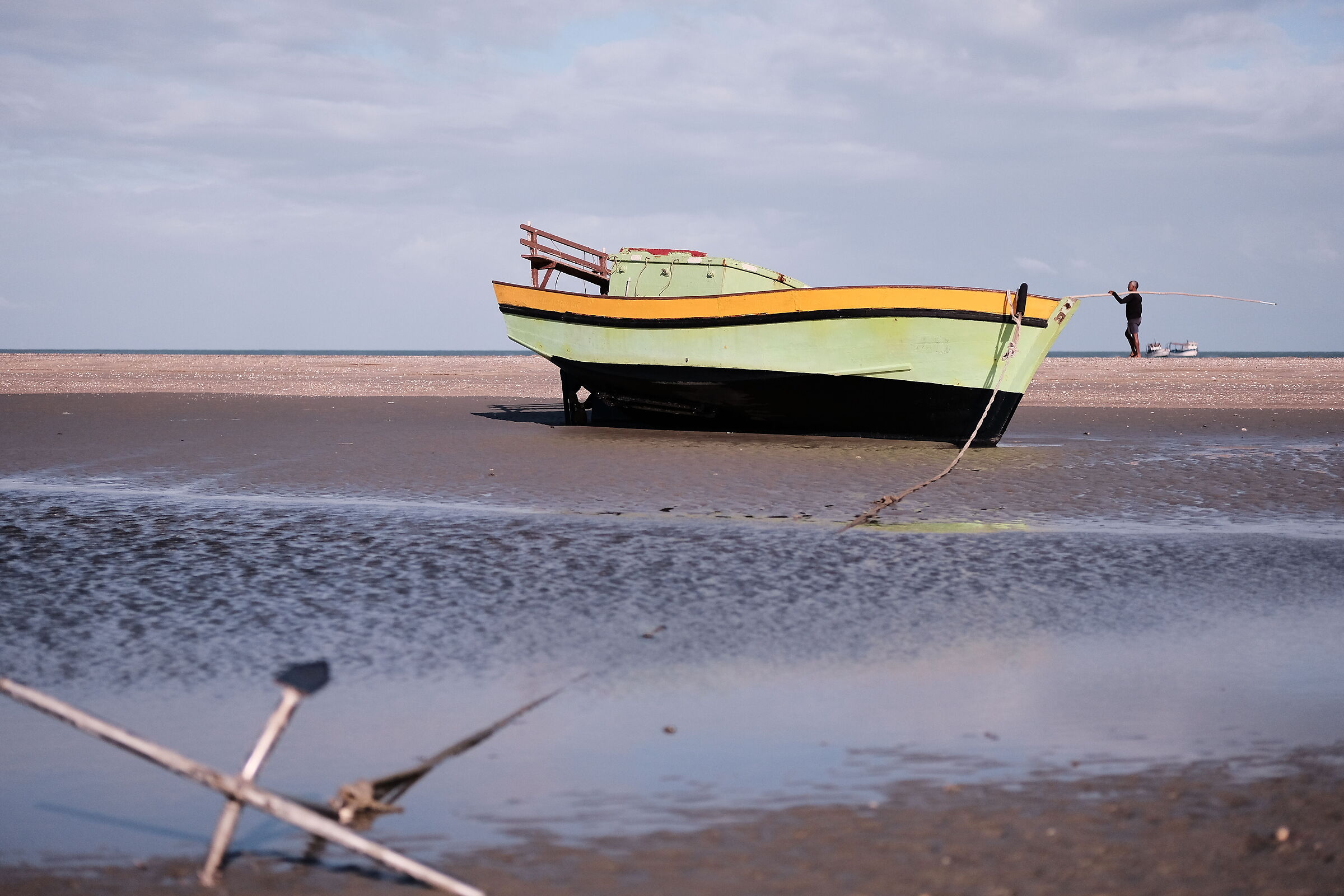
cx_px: 672
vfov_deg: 18.2
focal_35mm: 75
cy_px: 448
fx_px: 2800
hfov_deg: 27.0
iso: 800
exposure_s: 1/32000
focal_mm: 50
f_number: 2
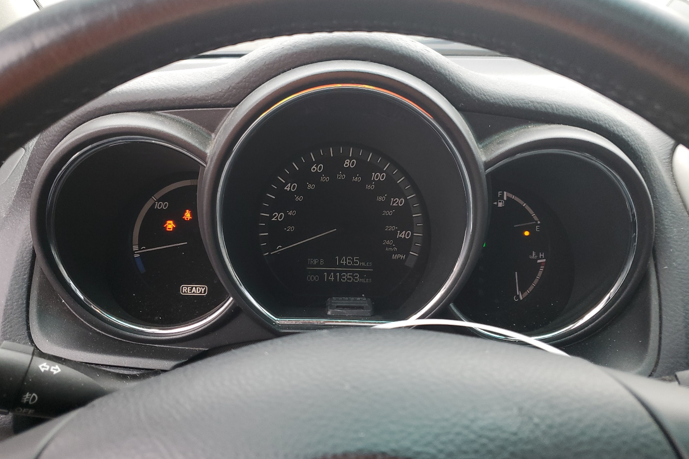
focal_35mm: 28
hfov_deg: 65.5
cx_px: 338
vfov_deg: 46.4
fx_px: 536
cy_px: 212
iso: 80
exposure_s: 1/120
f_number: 1.5
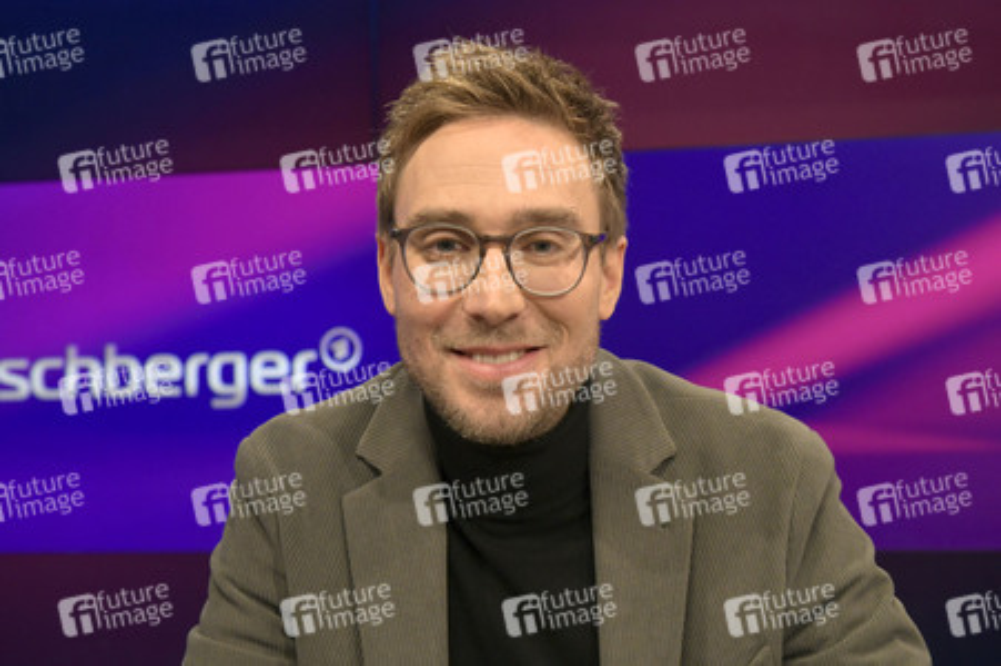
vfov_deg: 26.0
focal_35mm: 52
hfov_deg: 38.2
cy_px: 333
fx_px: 1445
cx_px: 500
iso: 1600
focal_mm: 52
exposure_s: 1/200
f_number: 6.3
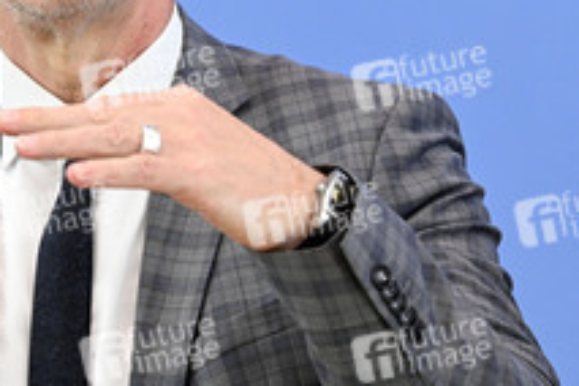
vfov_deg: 5.9
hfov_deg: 8.8
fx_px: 3747
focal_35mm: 233
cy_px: 11
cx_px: 77
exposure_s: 1/800
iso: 3200
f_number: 5.6
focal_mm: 110
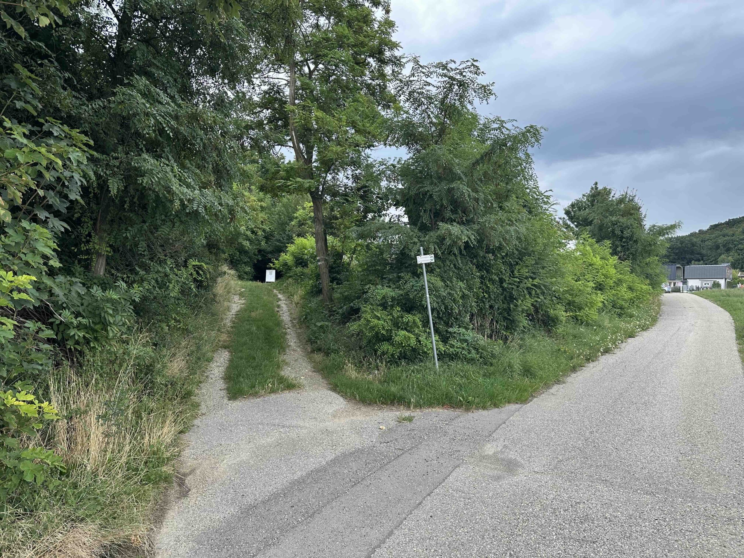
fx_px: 516
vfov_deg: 56.8
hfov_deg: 71.6
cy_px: 279
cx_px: 372
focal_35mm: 24
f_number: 1.78
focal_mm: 6.86
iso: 64
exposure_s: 1/204
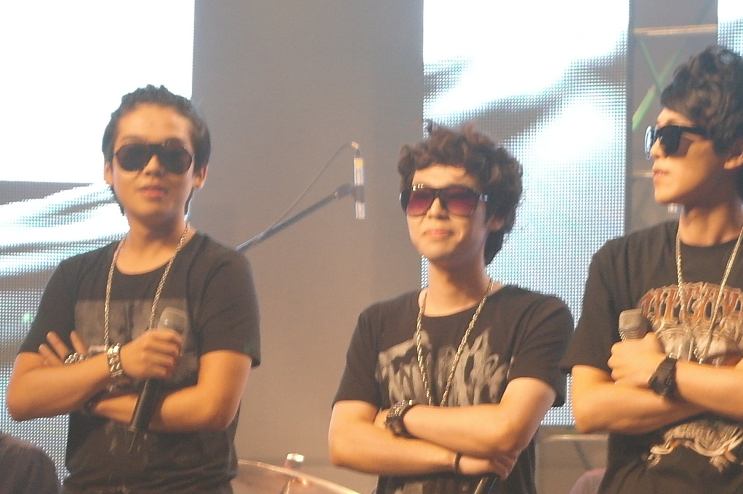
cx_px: 402
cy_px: 570
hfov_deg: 10.8
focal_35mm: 191
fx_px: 3938
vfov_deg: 7.1
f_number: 5
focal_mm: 38
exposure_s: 1/25
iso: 400
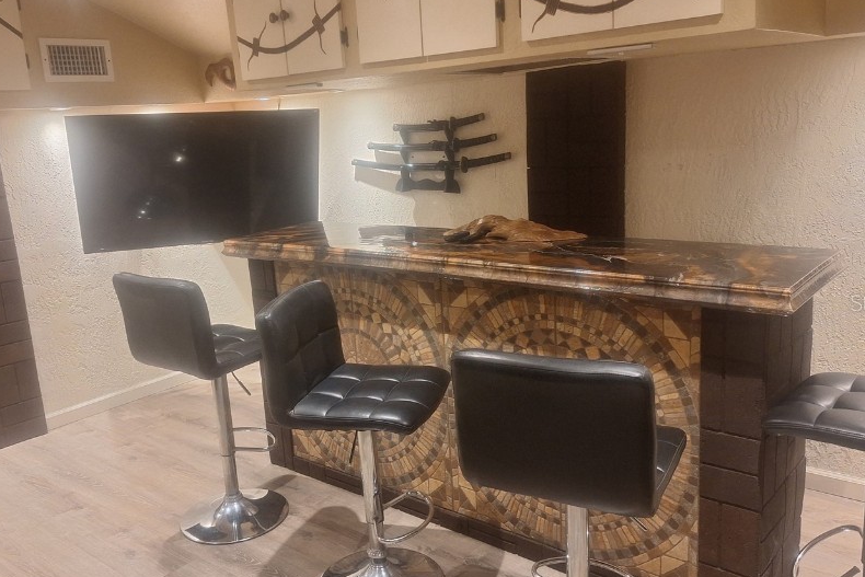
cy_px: 302
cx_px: 393
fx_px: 745
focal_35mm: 31
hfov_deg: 60.2
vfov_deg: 42.3
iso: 160
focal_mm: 5.54
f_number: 1.8
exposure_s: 1/40
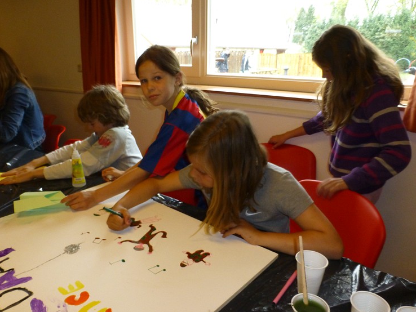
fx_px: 313
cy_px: 160
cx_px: 196
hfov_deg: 67.2
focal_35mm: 26
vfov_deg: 53.1
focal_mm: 4.3
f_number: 3.3
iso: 400
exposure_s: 1/60
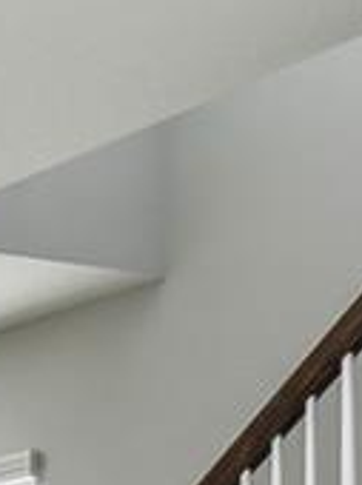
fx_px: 1901
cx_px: -542
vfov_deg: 13.3
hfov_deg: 9.5
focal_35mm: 136
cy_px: 827
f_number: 7.1
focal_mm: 10
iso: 100
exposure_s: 1/3.33
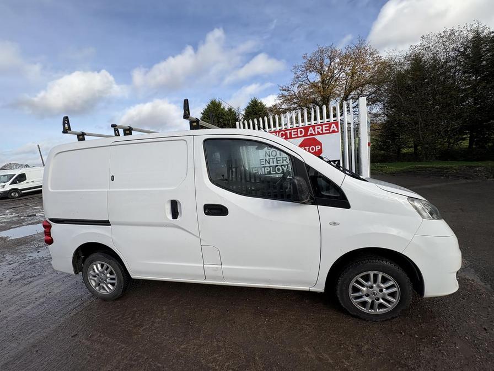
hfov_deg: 102.1
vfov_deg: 85.7
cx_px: 247
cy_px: 186
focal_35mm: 14
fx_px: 200
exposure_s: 1/1637
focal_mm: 2.22
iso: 50
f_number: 2.2
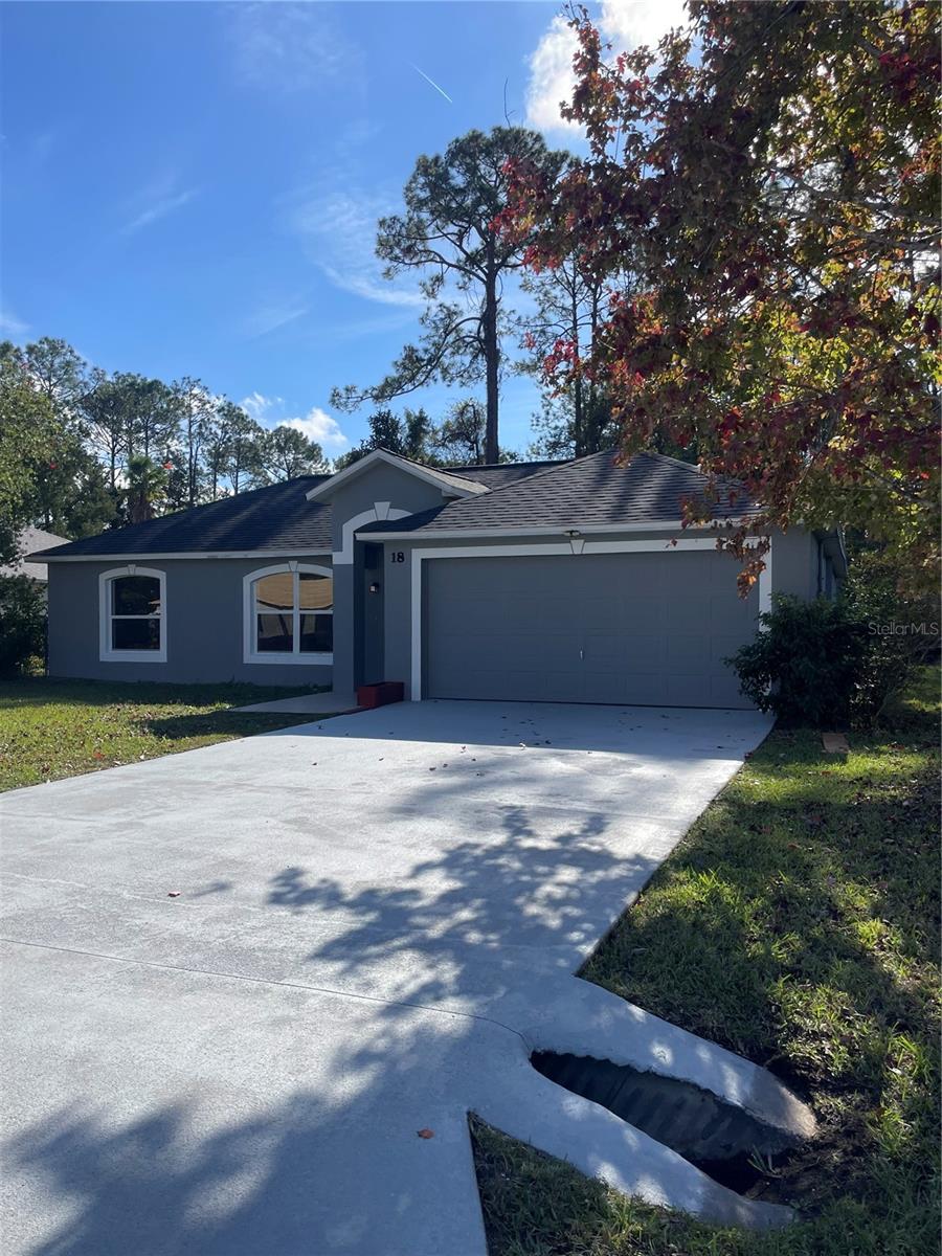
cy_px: 628
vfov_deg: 67.3
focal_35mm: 26
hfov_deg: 53.1
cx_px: 471
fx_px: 943
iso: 32
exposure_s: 1/2959
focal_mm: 4.2
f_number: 1.6
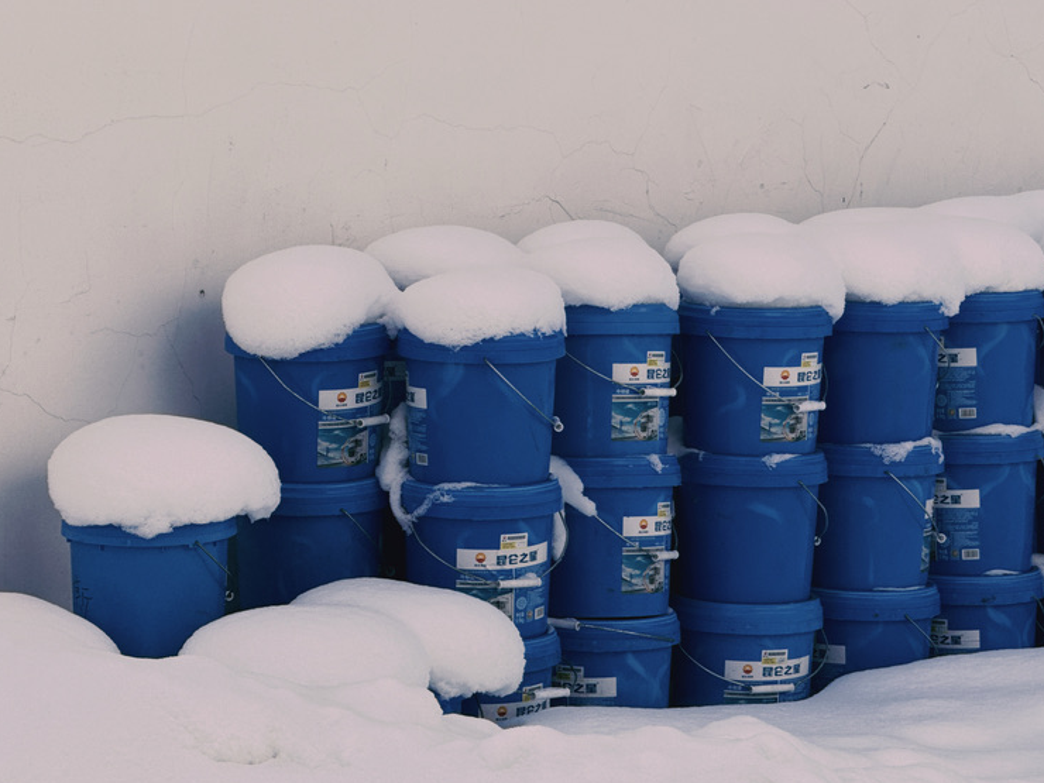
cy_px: 316
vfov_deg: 8.9
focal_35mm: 166
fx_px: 5006
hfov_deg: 11.9
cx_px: 669
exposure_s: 1/680
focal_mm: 15.66
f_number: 2.8
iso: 50
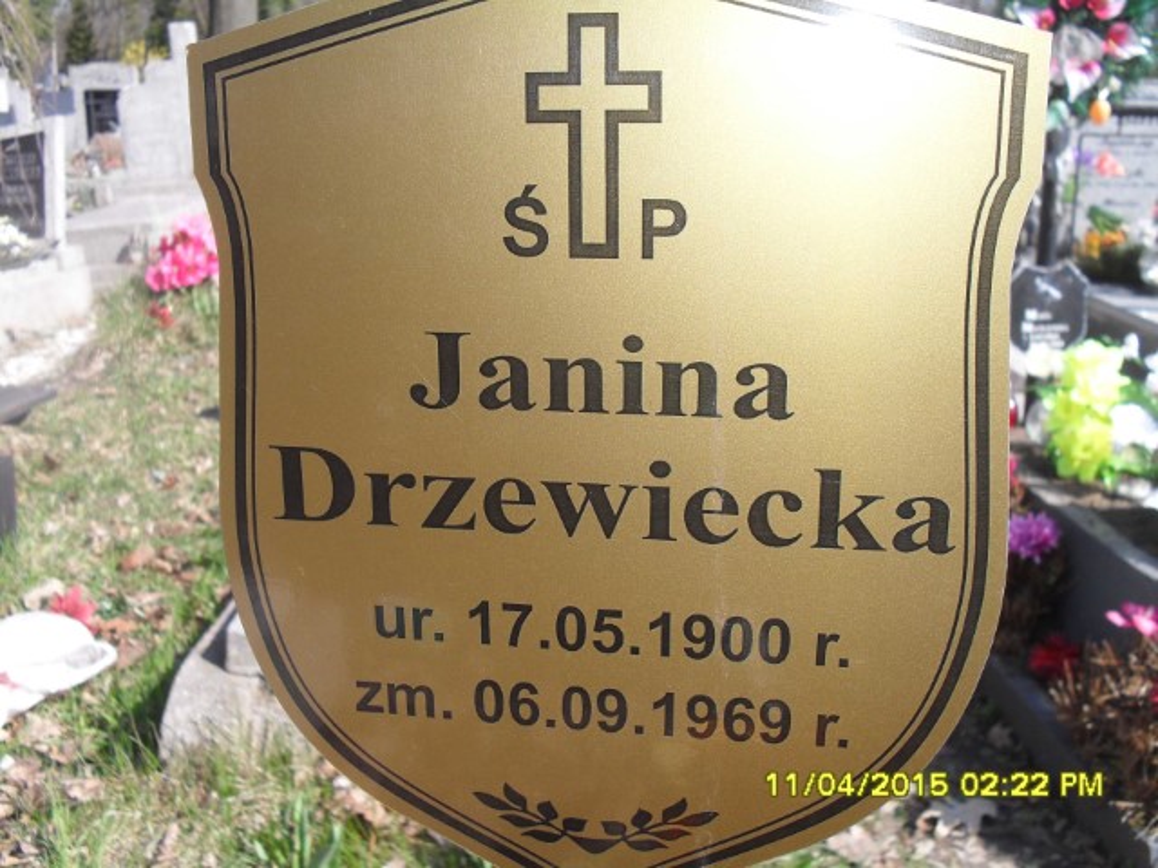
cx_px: 579
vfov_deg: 40.7
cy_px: 434
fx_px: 1171
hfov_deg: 52.6
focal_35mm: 35
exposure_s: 1/500
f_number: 3.2
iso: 100
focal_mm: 6.3
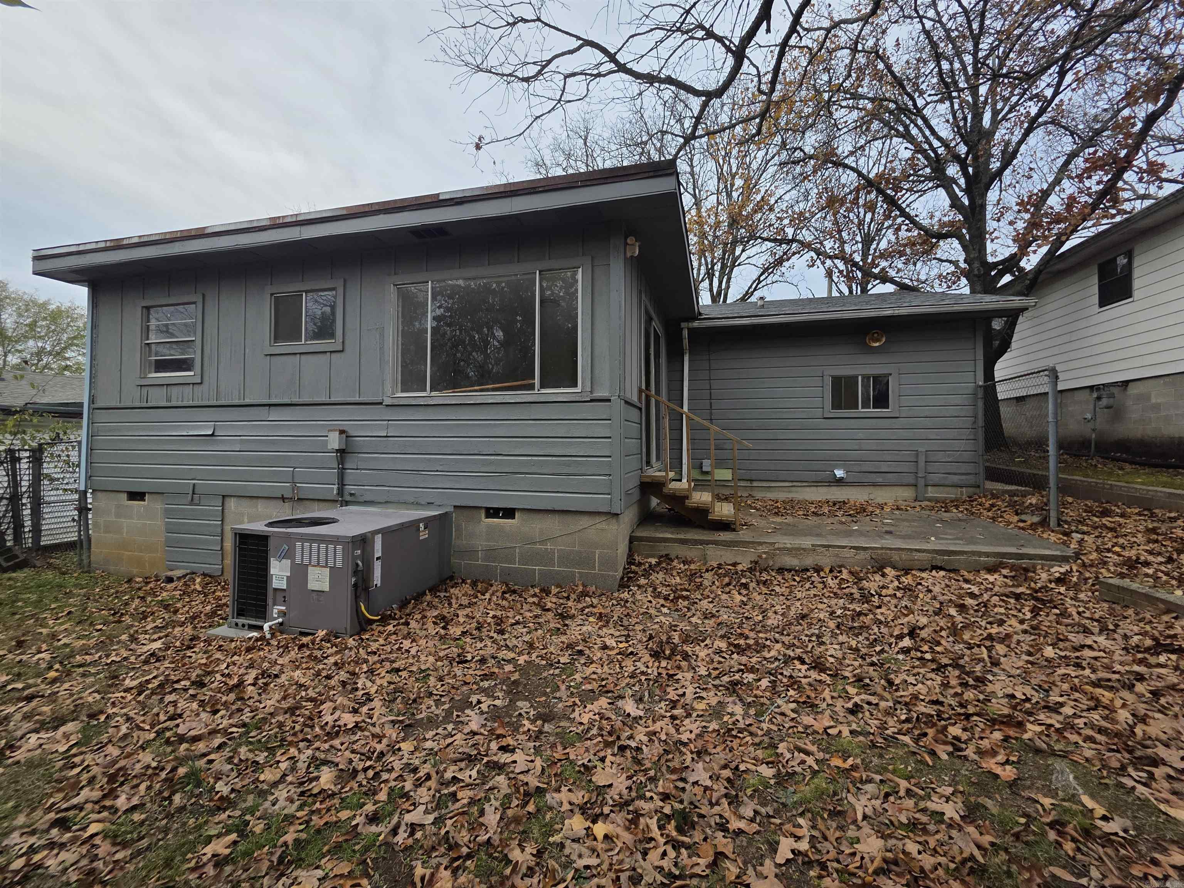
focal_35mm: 13
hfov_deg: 106.2
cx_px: 592
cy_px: 444
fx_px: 445
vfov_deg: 89.9
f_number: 1.9
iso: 40
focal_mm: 2.2
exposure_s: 1/467
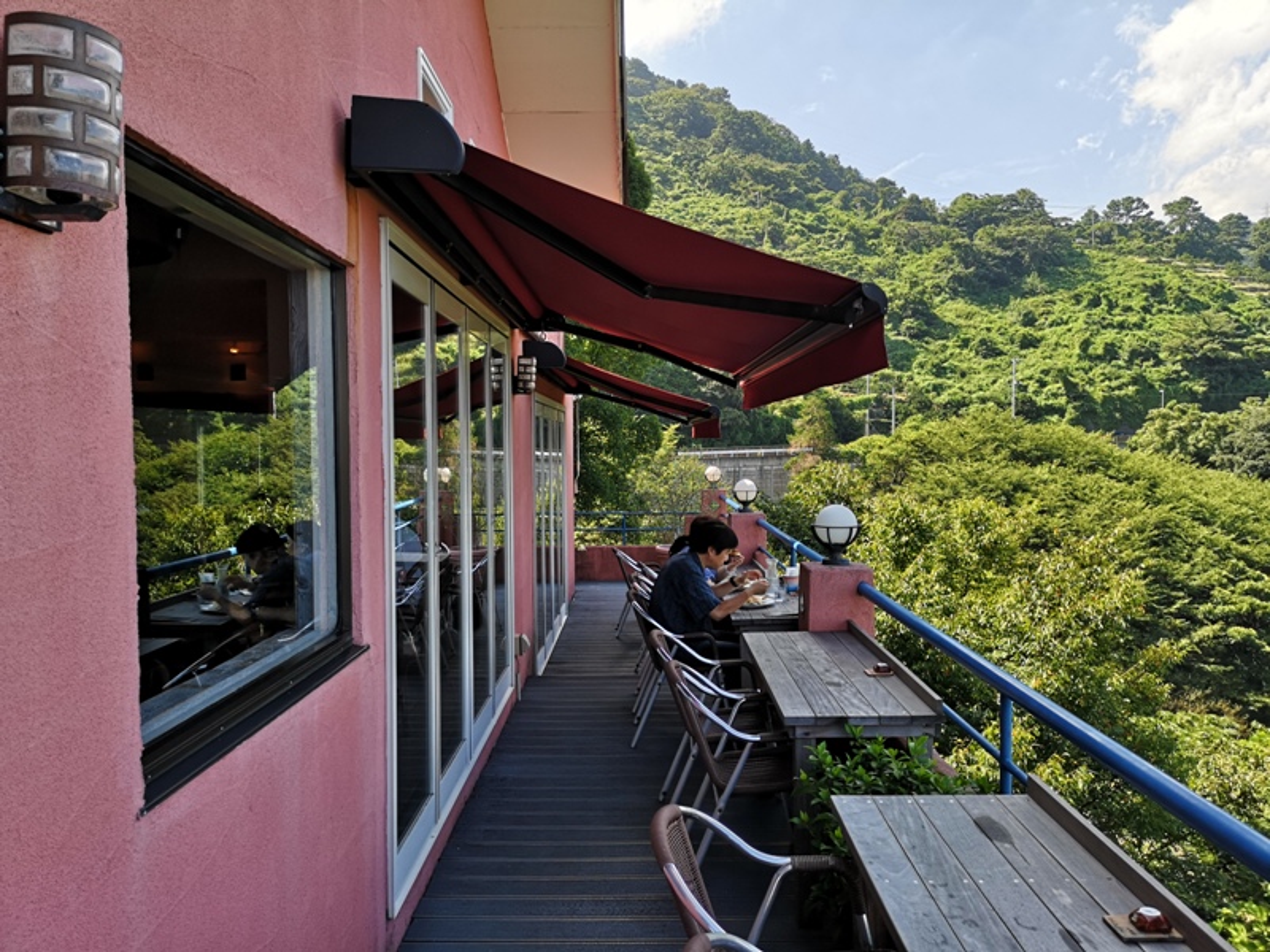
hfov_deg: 65.3
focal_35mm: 27
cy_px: 476
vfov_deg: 51.4
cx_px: 635
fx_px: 991
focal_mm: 3.95
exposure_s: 1/1040
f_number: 1.8
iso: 50
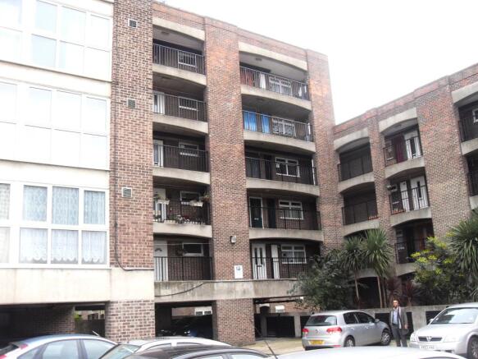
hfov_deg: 54.0
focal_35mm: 34
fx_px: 469
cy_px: 180
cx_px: 239
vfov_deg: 41.8
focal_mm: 6.3
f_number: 2.8
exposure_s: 1/45
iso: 100
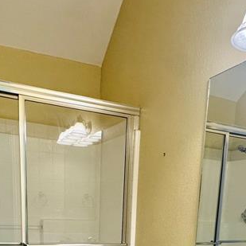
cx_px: 146
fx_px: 330
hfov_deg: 40.8
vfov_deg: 35.0
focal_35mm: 41
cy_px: 272
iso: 160
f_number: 2.2
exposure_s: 1/120
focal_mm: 2.22
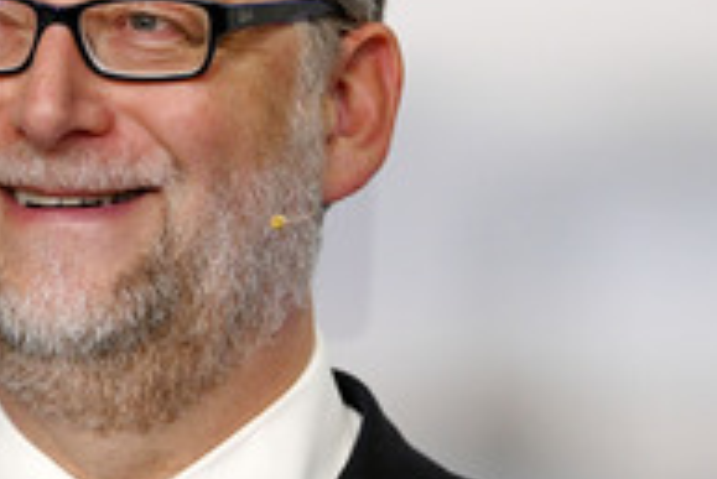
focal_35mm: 229
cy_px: 178
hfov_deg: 8.9
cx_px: 32
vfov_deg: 6.0
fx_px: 4564
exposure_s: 1/2500
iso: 4000
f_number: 4
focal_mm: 98
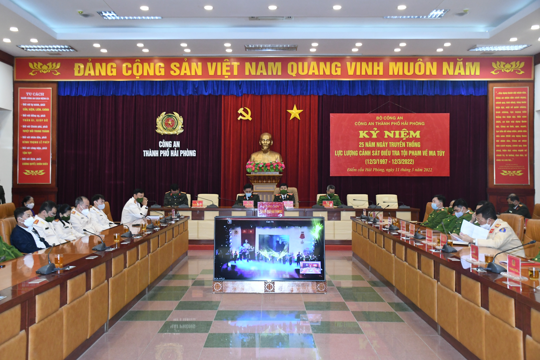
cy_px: 180
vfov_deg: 34.2
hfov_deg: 49.6
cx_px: 270
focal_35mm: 39
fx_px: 585
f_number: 4.5
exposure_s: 1/200
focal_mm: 26
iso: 2500
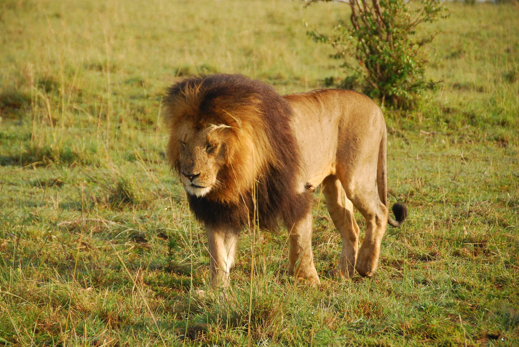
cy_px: 174
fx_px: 2923
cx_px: 260
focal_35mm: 202
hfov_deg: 10.1
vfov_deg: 6.8
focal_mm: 135
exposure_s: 1/320
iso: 200
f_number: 5.6
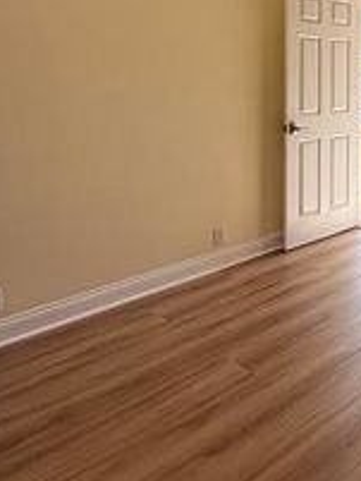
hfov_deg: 33.1
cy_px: 91
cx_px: 410
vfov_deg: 47.2
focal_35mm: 37
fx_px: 514
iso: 64
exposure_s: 1/146
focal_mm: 2.22
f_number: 2.2
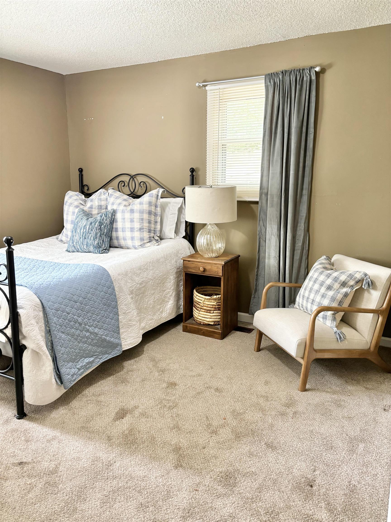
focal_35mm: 26
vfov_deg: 67.3
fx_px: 392
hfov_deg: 53.1
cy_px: 261
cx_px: 196
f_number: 1.6
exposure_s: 1/60
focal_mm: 5.96
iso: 200
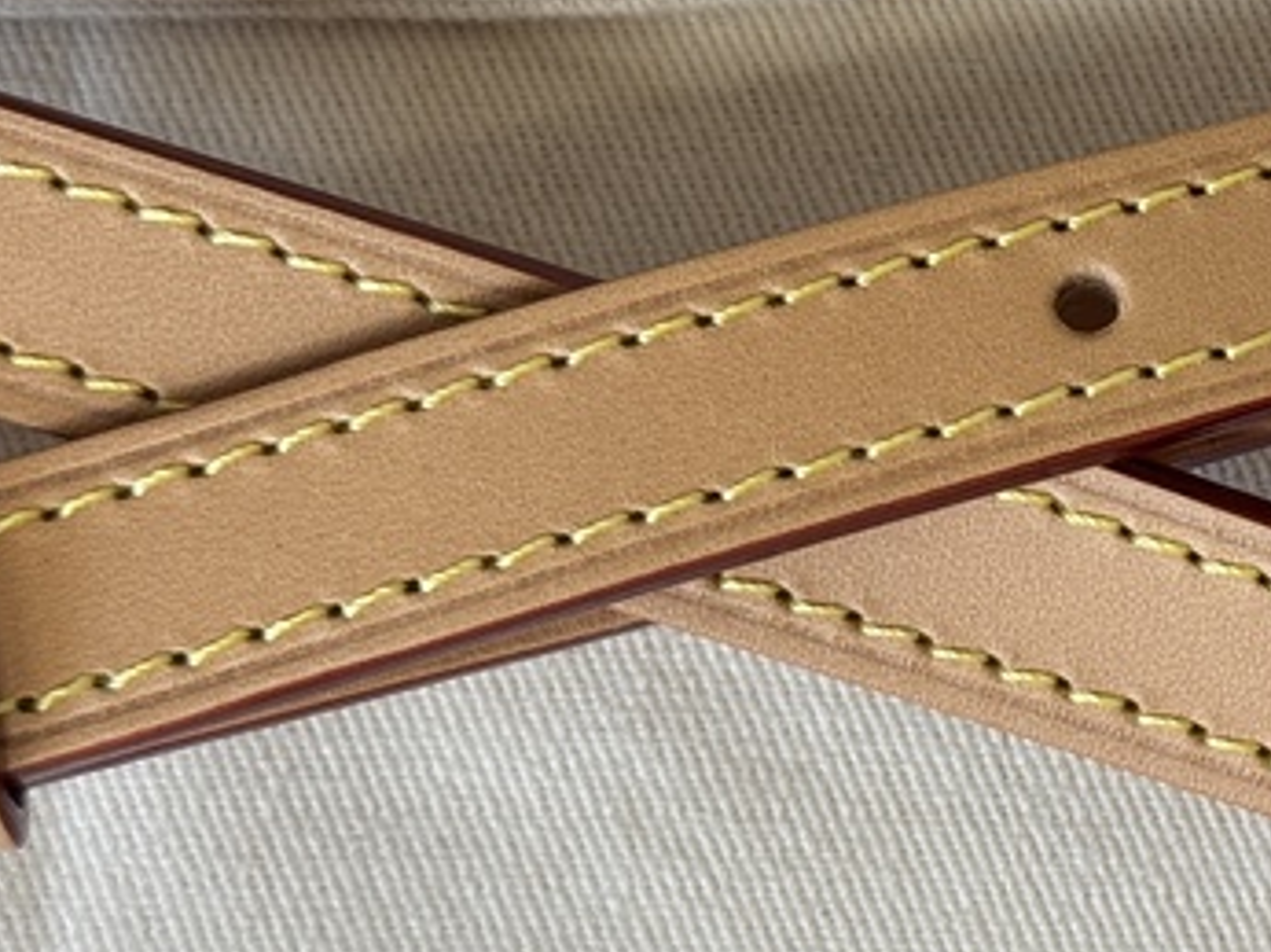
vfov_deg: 10.6
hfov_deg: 13.7
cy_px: 276
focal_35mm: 140
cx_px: 1513
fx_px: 5137
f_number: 1.78
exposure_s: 1/50
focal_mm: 6.76
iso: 125
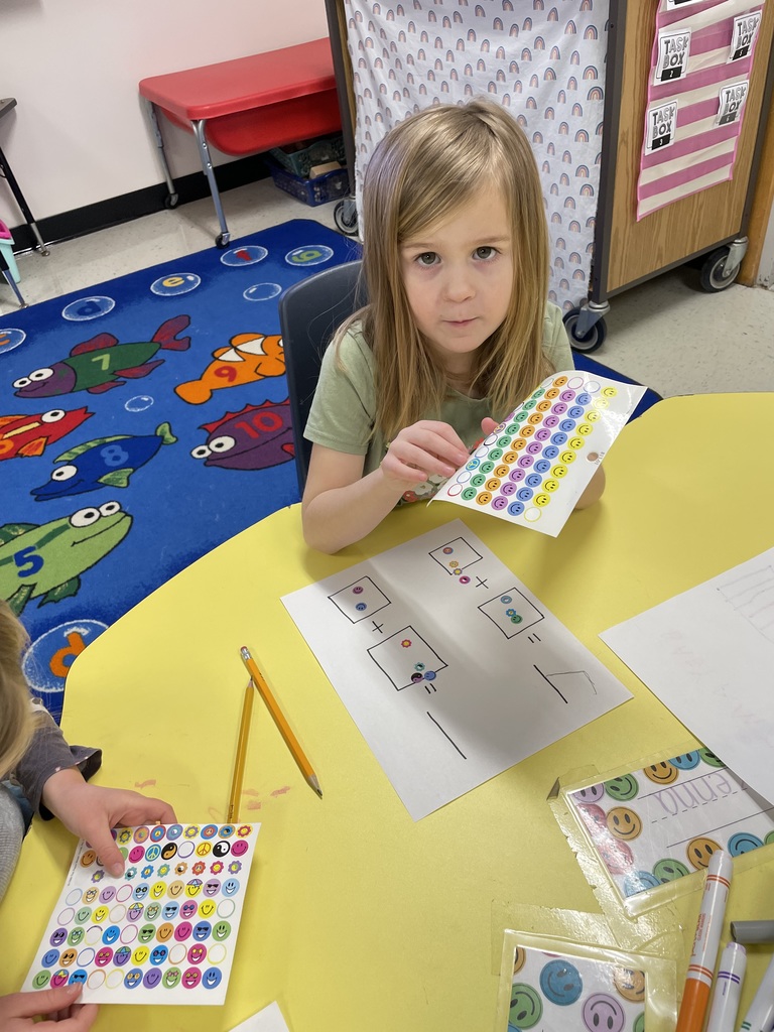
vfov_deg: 67.3
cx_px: 387
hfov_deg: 53.1
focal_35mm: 26
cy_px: 516
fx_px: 775
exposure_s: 1/60
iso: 64
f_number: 1.6
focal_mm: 4.2
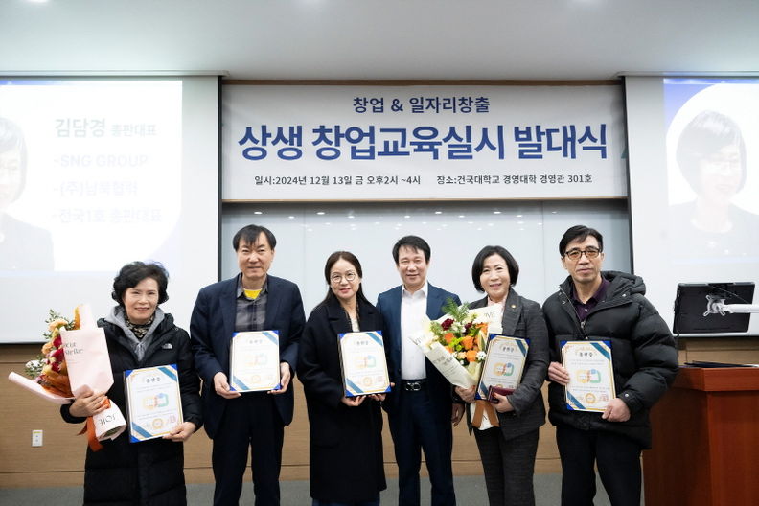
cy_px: 253
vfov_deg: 53.1
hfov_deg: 73.7
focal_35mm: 24
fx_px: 506
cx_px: 380
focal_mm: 24
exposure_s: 1/500
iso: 4000
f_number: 4.5
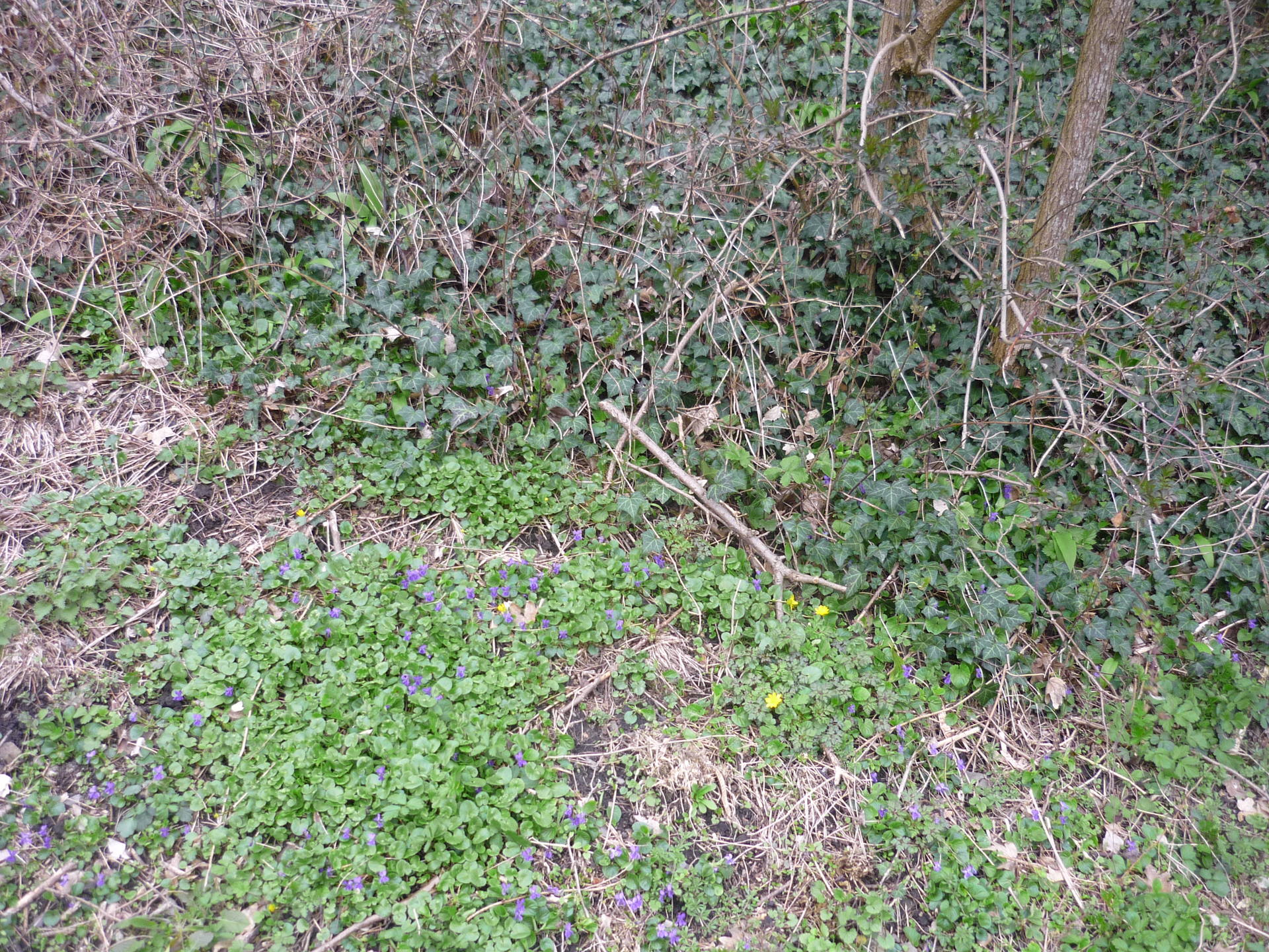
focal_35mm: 33
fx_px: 1210
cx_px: 634
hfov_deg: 55.4
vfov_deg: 42.9
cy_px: 476
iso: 100
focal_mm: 5.5
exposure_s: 1/40
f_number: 2.8
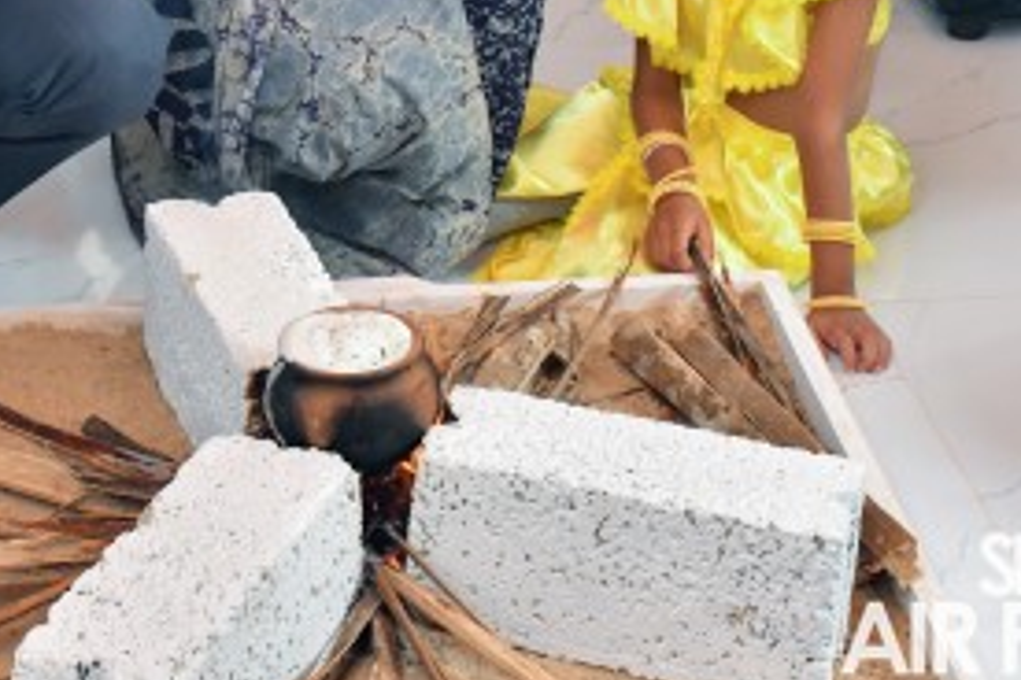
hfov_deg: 18.3
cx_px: 244
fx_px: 3148
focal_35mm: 111
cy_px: -15
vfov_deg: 12.2
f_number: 7.1
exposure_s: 1/250
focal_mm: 34
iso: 1600
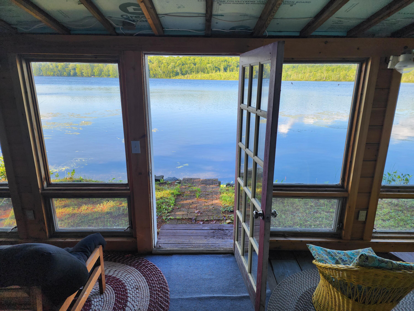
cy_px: 156
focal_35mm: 23
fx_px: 275
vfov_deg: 58.9
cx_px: 207
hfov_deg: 73.9
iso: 25
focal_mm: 6.4
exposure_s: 1/180
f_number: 1.8
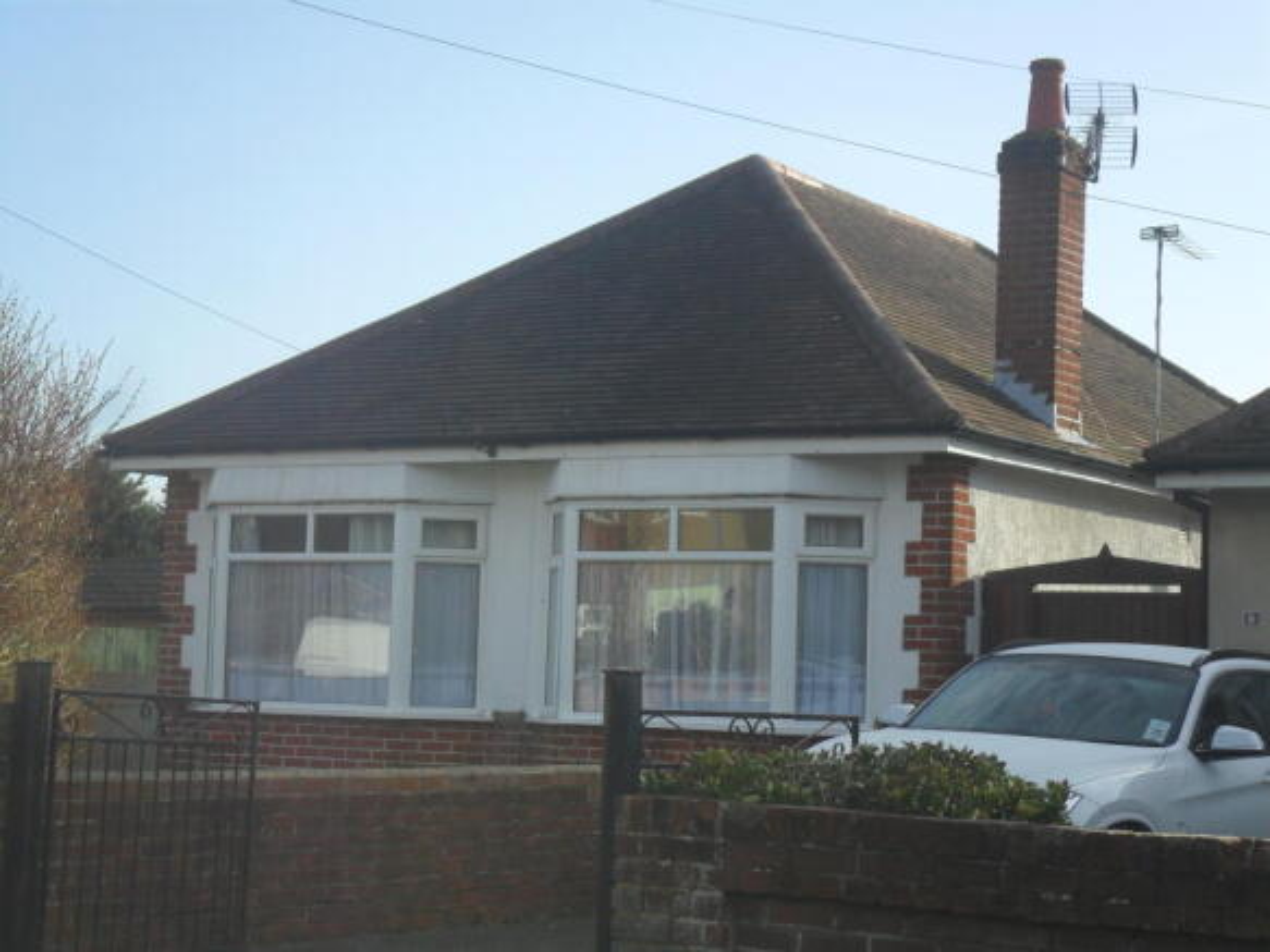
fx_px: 2714
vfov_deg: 19.9
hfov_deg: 26.3
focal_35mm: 74
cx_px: 635
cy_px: 476
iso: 100
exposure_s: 1/500
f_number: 3.9
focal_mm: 13.2
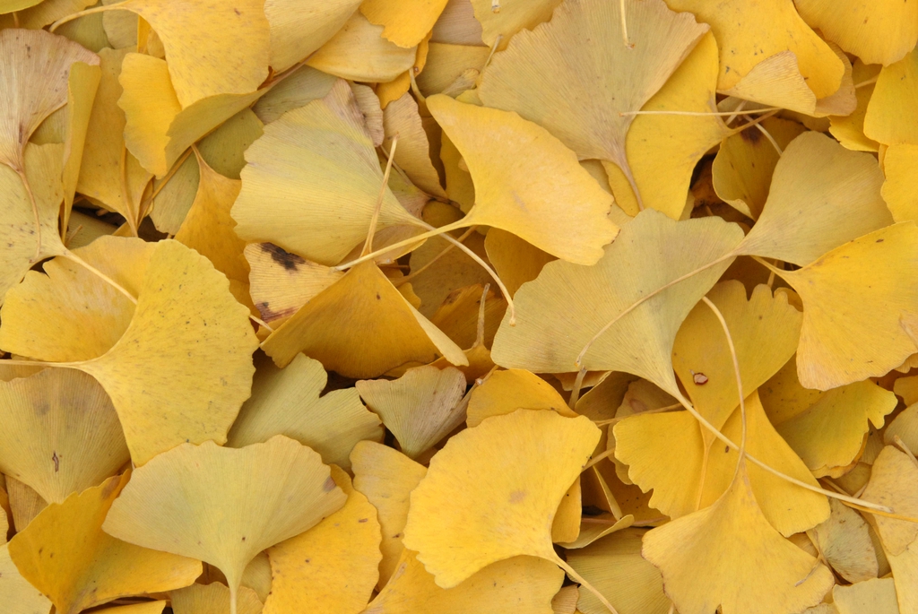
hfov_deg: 17.5
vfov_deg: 11.7
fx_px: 2986
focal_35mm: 117
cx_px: 459
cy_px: 307
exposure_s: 1/200
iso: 400
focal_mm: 78
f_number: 7.1
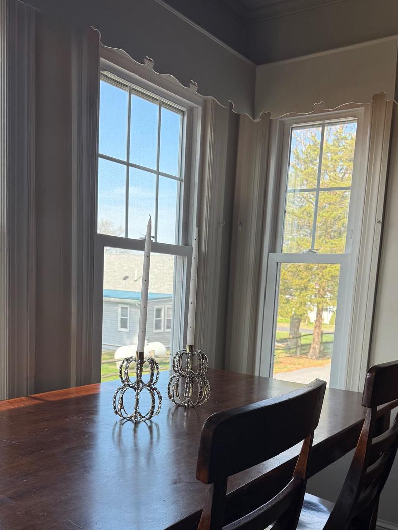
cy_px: 356
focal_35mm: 35
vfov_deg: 51.6
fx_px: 536
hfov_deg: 40.7
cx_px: 212
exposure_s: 1/315
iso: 100
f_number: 1.78
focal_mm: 6.76
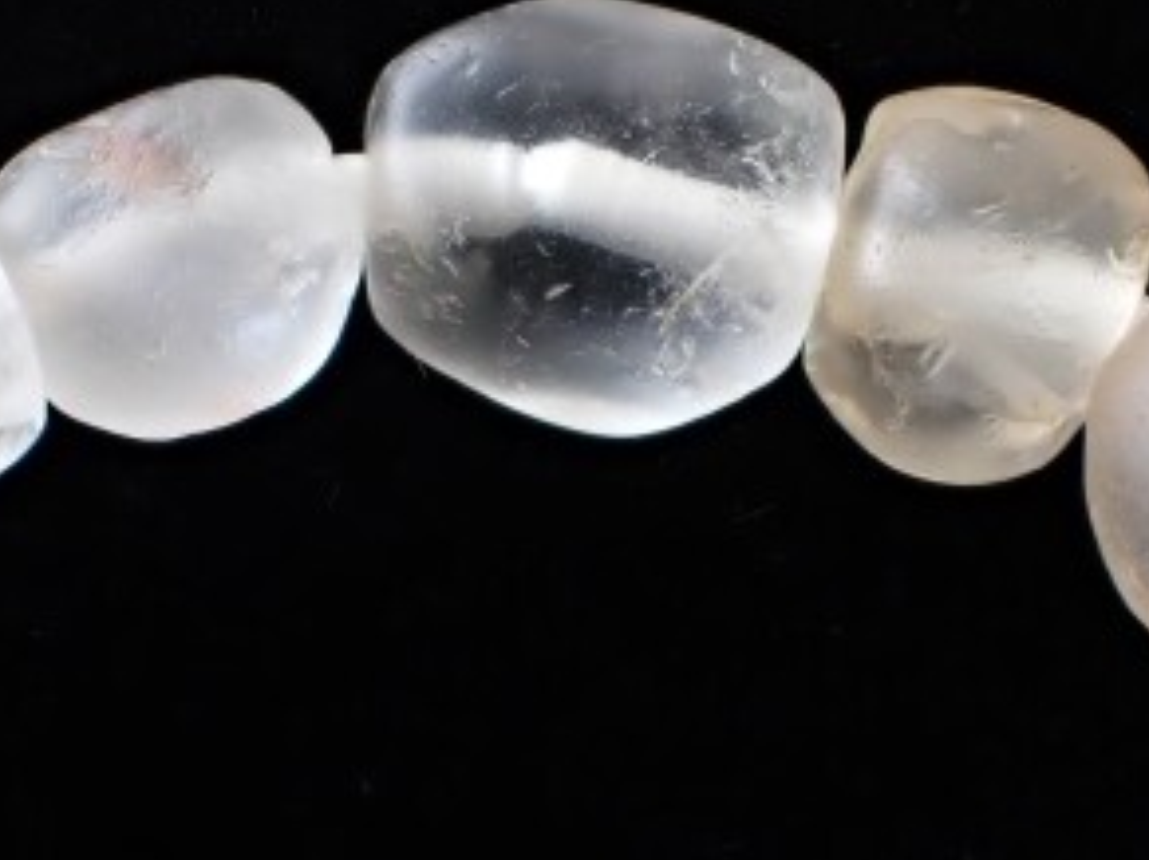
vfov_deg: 22.2
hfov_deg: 29.4
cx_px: 596
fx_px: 2190
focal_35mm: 66
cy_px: 479
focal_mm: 5.4
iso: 320
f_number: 3.2
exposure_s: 1/125
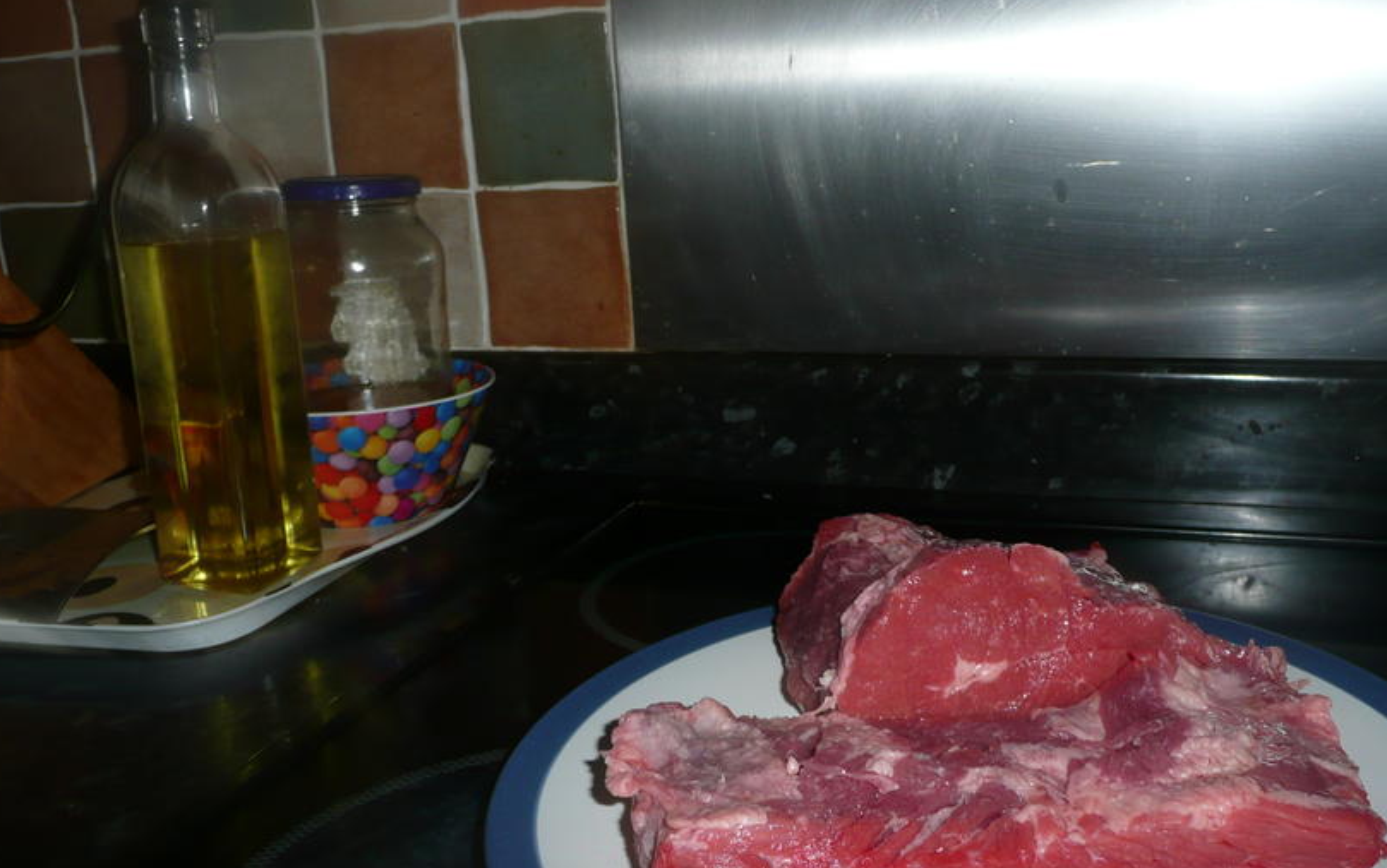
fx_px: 1248
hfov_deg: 58.1
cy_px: 409
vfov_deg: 38.3
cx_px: 718
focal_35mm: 33
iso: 100
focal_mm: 4.6
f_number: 3.3
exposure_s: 1/30
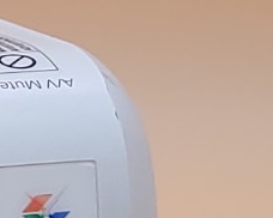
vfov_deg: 5.1
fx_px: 2438
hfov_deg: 6.2
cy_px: 225
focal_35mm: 302
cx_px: -302
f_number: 1.8
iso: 50
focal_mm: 4.36
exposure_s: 1/120
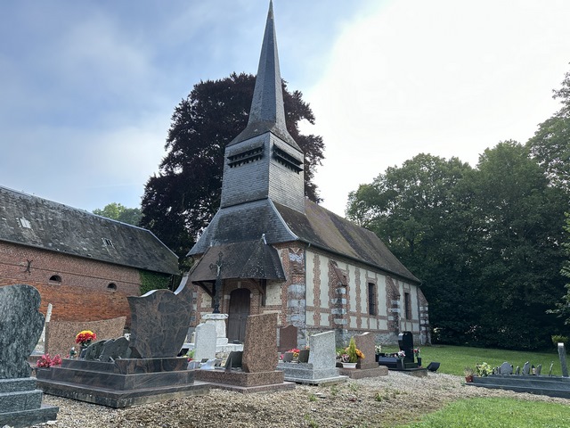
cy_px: 214
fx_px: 395
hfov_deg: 71.6
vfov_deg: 56.8
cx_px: 285
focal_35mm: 24
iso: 80
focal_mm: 6.86
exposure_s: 1/718
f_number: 1.78
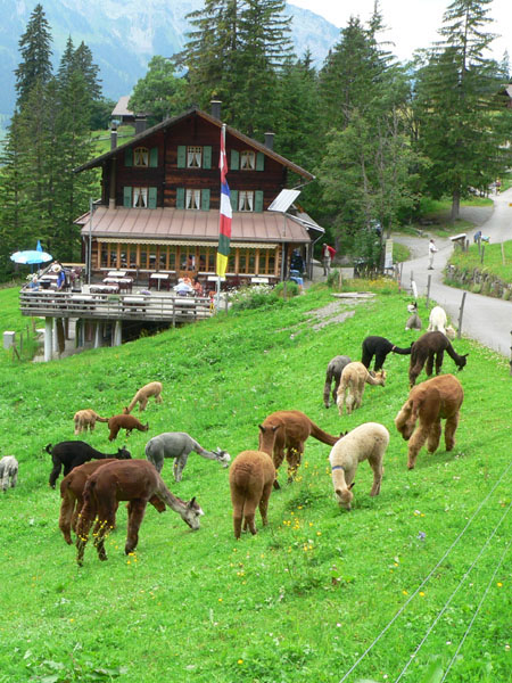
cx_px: 256
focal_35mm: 40
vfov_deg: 46.8
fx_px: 789
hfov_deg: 36.0
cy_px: 342
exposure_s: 1/60
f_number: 8
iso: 100
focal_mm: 6.7
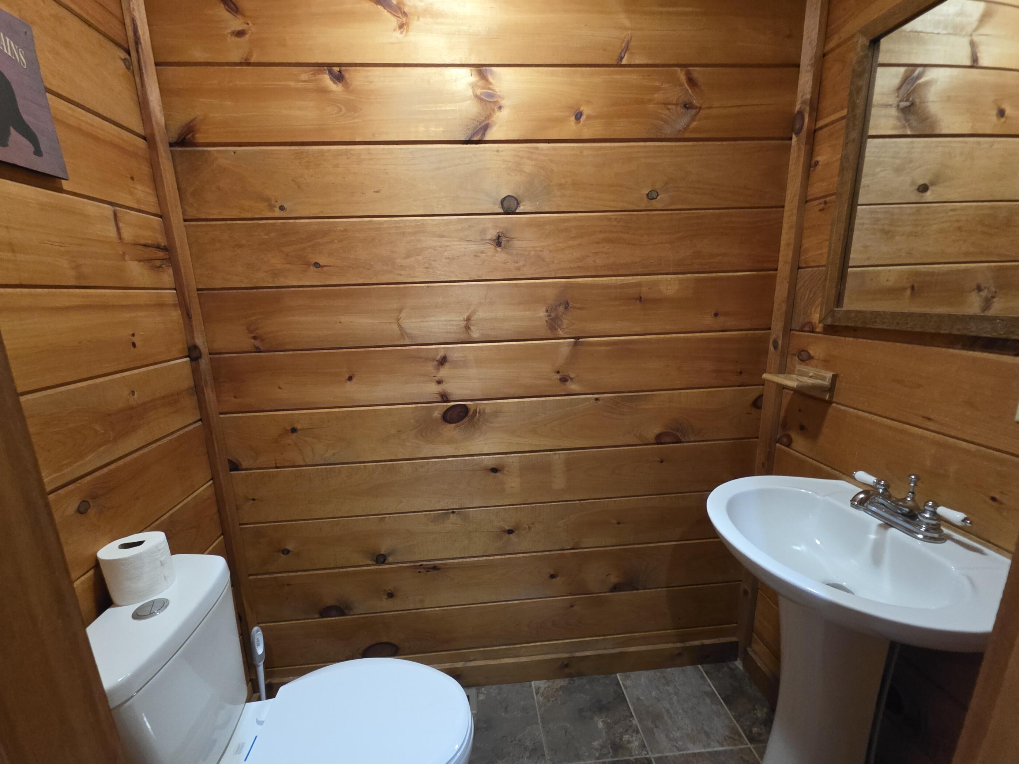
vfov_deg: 85.6
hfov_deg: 102.0
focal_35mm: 14
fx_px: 412
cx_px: 498
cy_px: 403
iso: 1000
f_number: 1.9
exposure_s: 1/40
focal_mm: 2.2
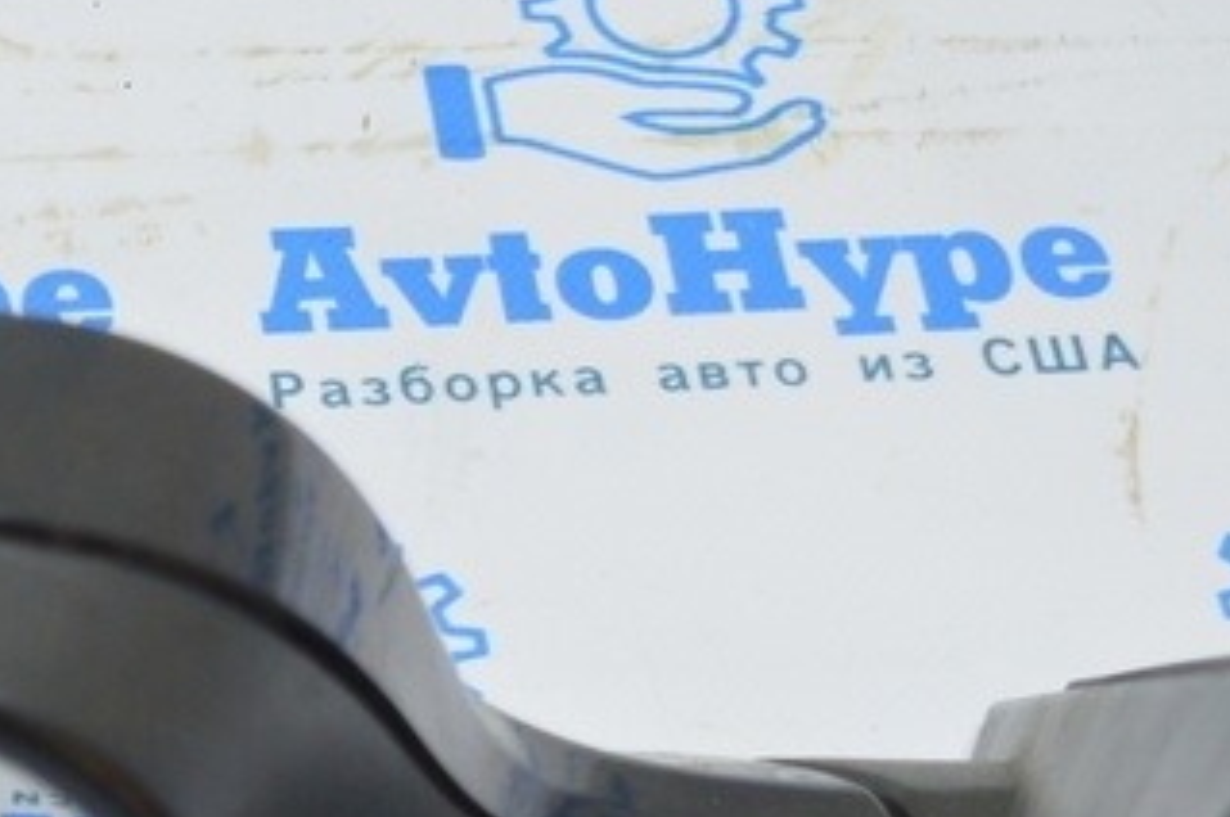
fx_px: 4608
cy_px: 946
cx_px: -104
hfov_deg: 14.9
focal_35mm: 135
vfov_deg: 10.0
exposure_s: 1/50
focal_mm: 28
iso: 400
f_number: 4.2
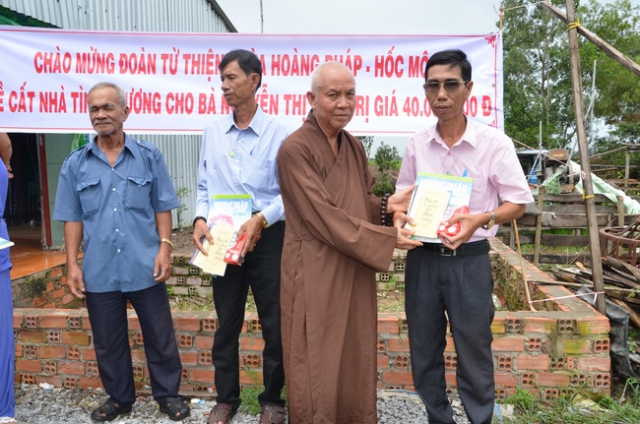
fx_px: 559
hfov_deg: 59.6
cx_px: 320
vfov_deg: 41.6
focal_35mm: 32
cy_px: 212
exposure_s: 1/250
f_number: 11
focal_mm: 21
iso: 250
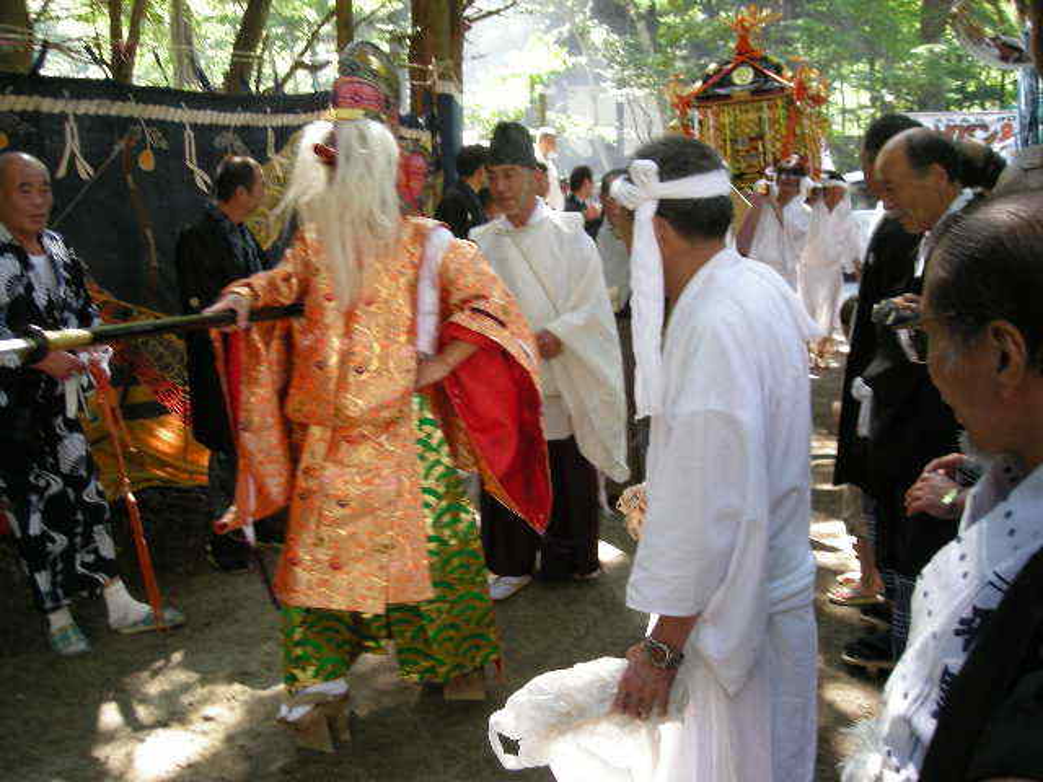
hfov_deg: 52.6
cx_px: 522
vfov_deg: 40.7
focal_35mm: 35
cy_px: 391
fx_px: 1055
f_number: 2.8
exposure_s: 1/60
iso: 147
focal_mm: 5.7
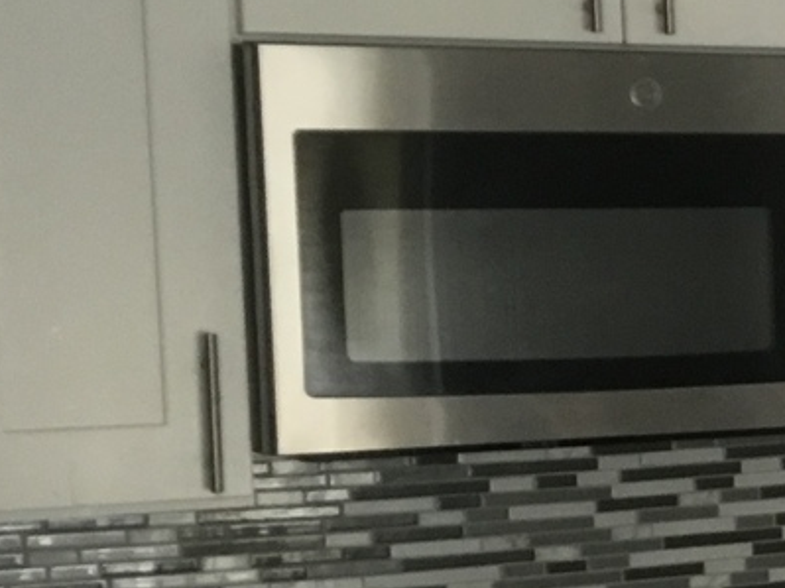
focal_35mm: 112
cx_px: 1232
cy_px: 393
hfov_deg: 15.9
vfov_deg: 13.2
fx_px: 2539
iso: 100
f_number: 2.4
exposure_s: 1/30
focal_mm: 3.3
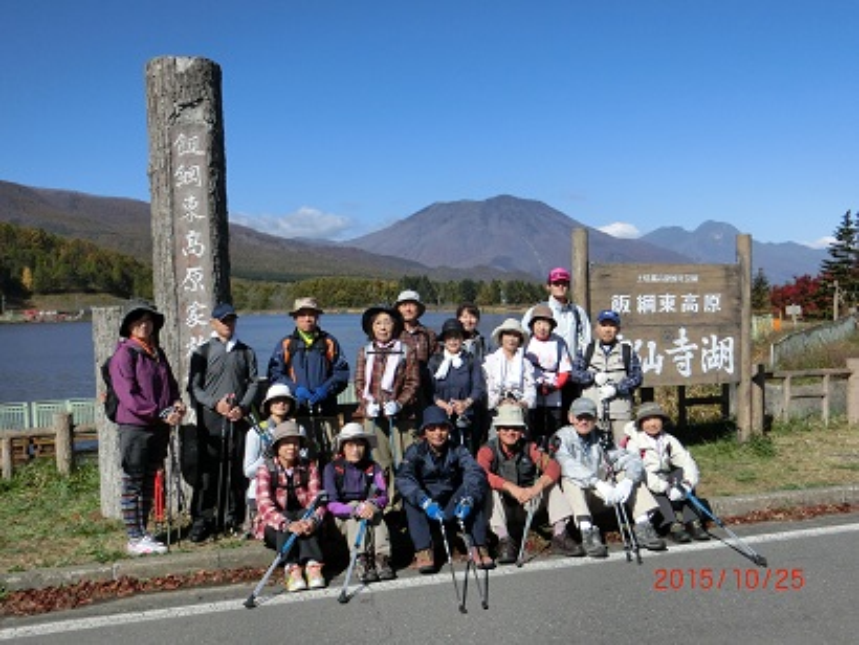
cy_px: 322
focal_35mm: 34
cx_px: 430
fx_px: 844
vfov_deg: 41.8
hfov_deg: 53.9
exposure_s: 1/1000
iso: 250
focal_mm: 6
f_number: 7.8
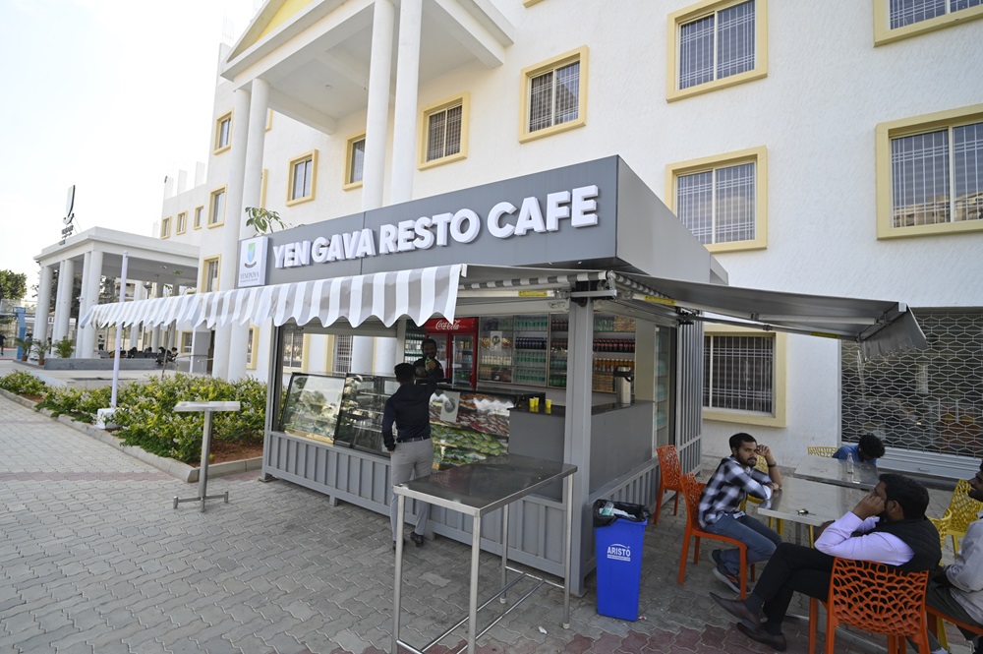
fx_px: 437
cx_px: 492
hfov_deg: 96.8
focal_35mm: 16
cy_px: 327
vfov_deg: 73.6
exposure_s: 1/640
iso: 500
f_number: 5
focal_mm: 16
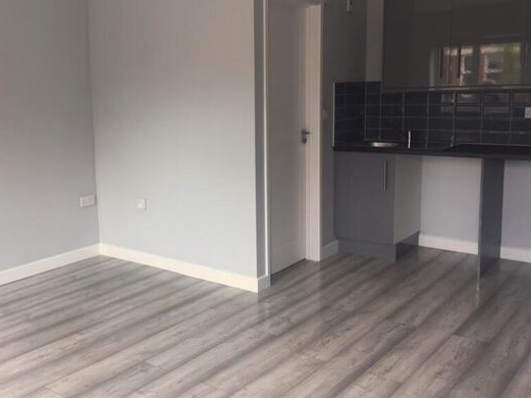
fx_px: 598
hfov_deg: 47.4
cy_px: 187
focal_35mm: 39
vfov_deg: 36.8
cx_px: 198
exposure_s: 1/100
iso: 50
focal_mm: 4.15
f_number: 2.2
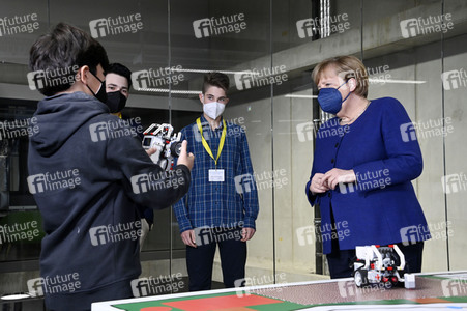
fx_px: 674
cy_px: 156
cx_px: 234
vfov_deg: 26.0
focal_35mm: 52
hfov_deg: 38.2
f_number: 8
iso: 3200
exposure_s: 1/250
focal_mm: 52
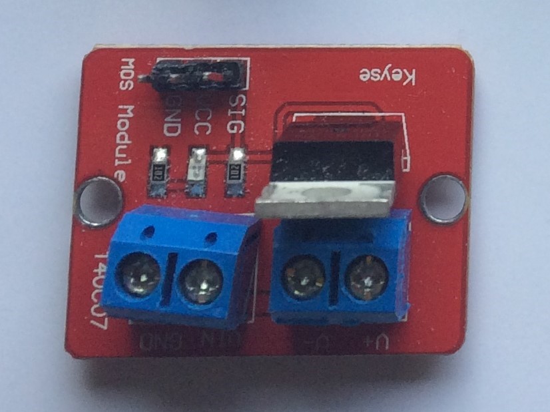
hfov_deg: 61.7
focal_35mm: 29
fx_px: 461
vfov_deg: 48.2
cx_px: 275
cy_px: 206
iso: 40
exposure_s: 1/60
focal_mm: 4.15
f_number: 2.2
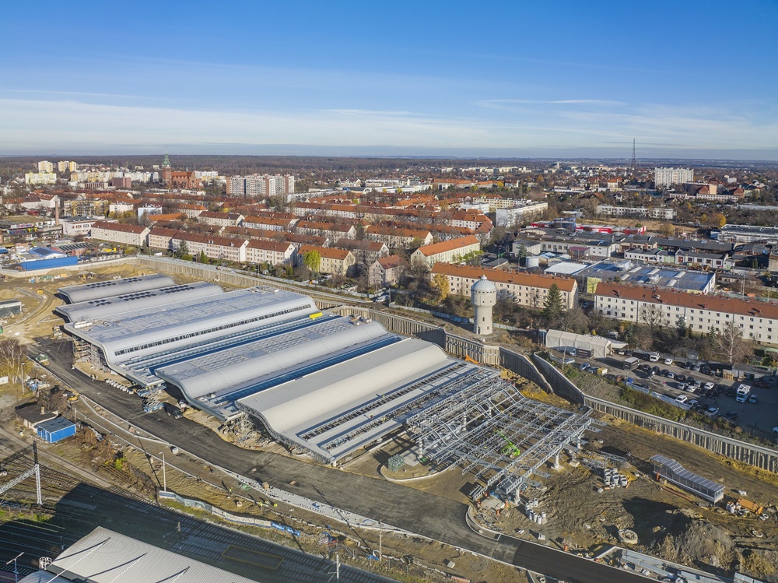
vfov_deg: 56.8
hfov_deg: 71.6
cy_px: 292
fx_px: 539
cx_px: 389
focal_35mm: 24
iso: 100
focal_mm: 12.29
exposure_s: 1/1600
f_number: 2.8
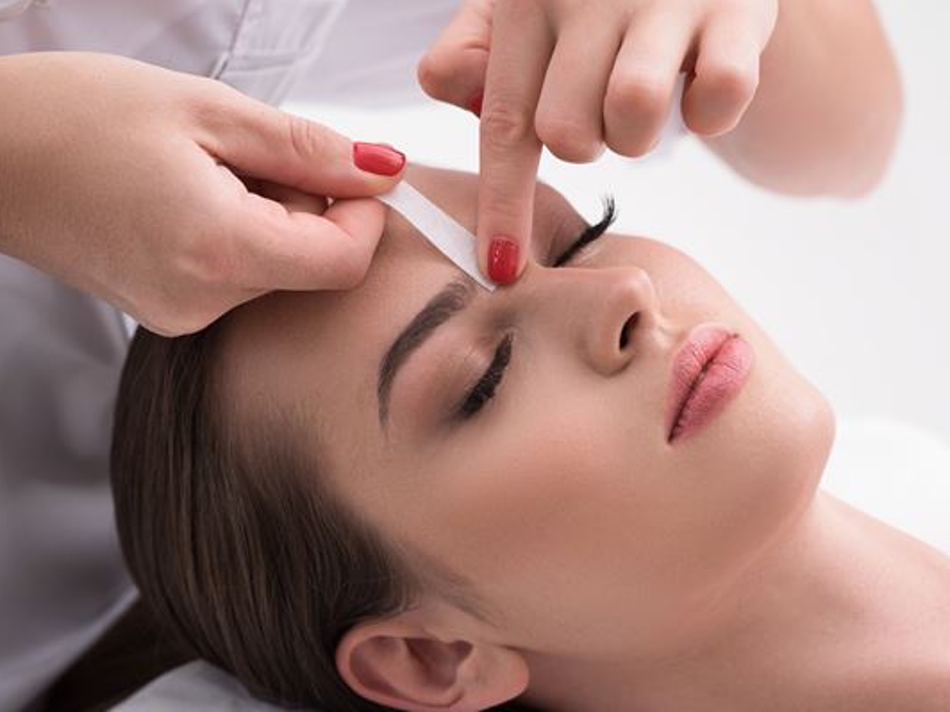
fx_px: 3129
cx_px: 443
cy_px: 356
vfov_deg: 13.0
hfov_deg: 17.3
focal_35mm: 114
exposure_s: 1/160
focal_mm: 105
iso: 160
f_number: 7.1
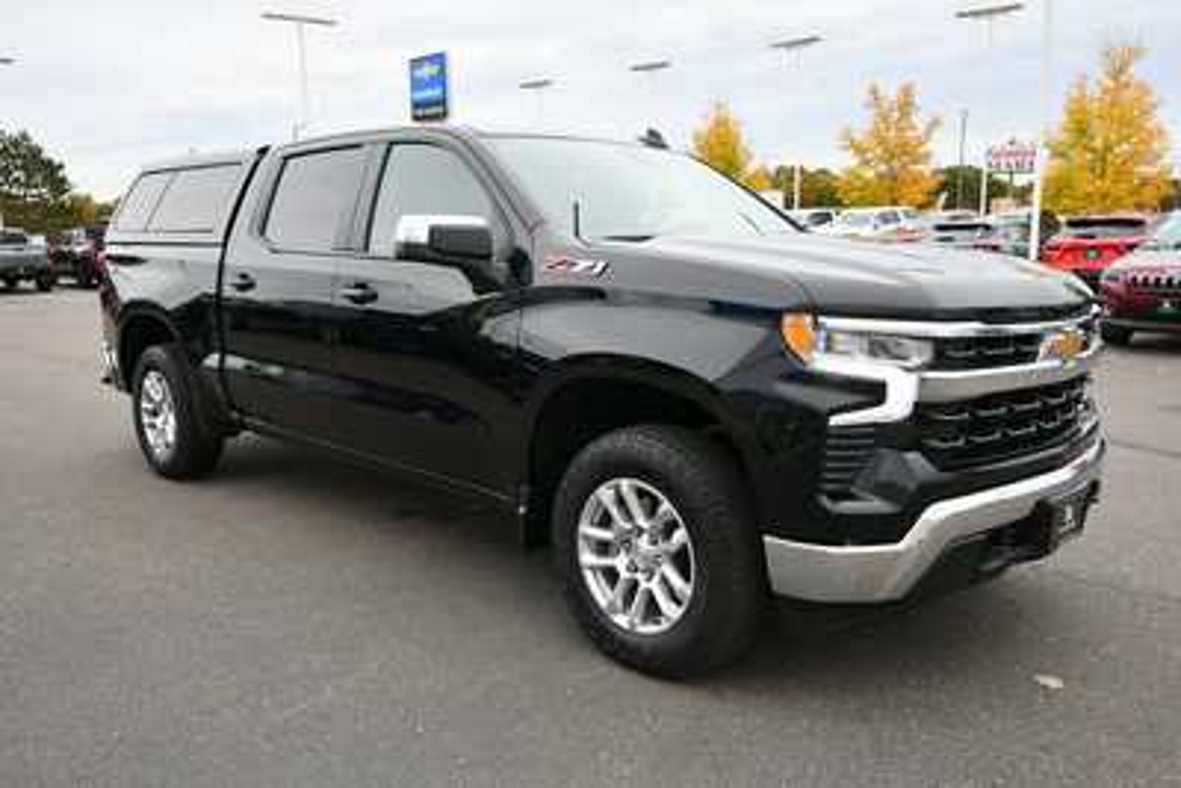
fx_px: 984
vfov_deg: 43.6
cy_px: 394
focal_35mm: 30
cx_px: 590
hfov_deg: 61.9
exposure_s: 1/250
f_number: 5.6
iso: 320
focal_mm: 20
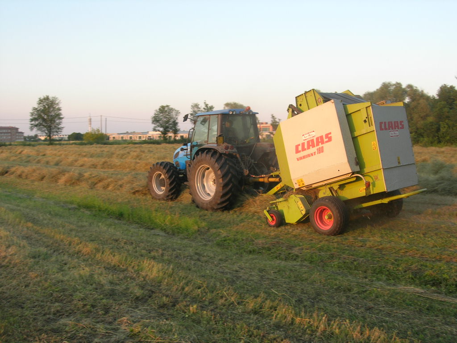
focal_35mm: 38
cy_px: 172
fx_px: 502
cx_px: 228
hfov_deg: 49.0
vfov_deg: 37.7
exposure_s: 1/62.8
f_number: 4.8
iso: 64
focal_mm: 7.8
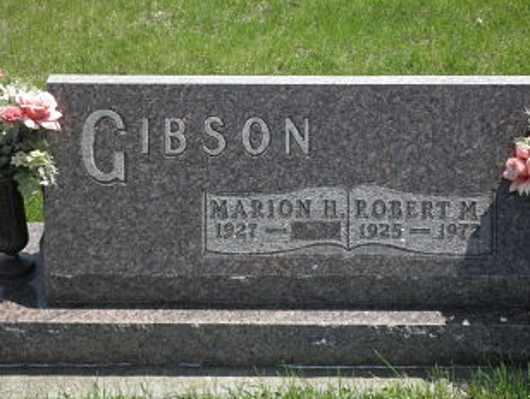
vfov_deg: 22.0
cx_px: 272
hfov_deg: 28.9
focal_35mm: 67
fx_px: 1027
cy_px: 207
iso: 125
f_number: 3.8
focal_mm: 10.5
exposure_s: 1/800
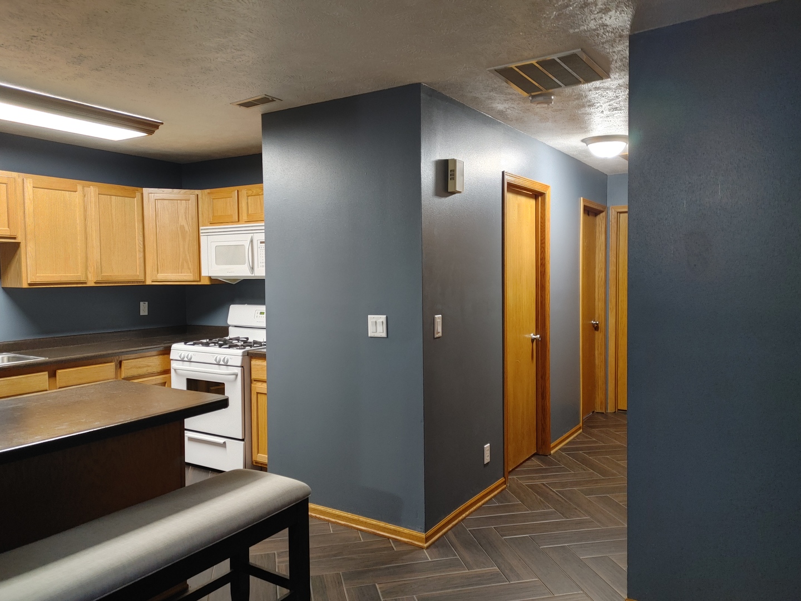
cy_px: 300
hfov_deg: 67.3
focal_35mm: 26
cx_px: 400
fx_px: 602
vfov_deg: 53.1
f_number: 1.8
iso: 250
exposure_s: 1/20
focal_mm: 5.58
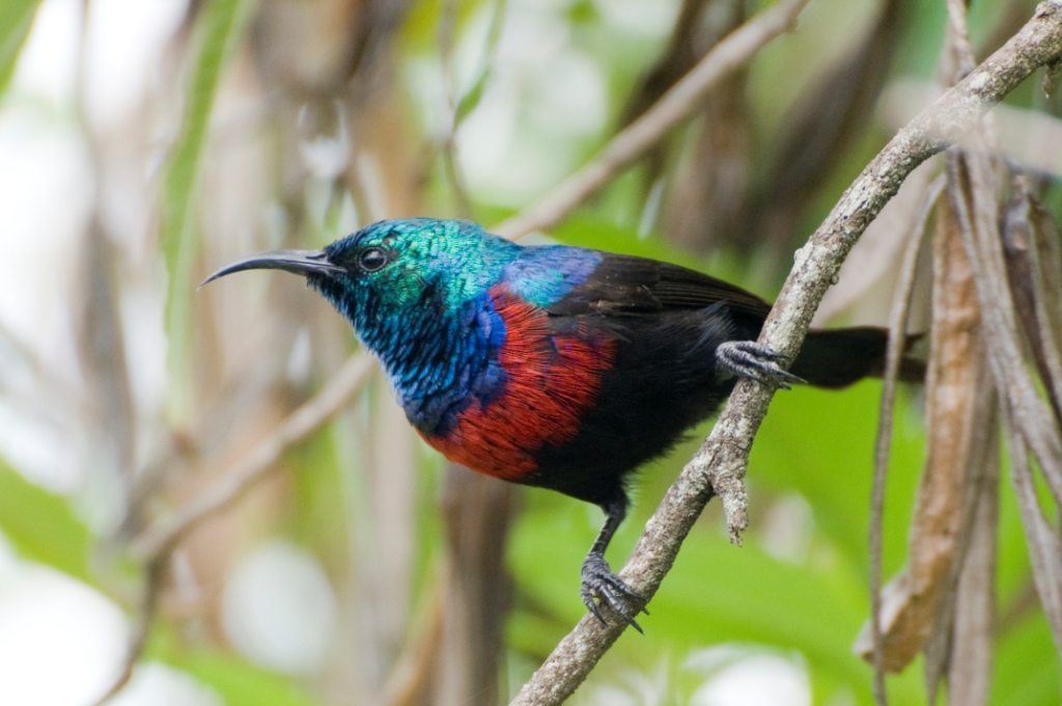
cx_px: 531
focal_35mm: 450
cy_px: 353
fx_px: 13258
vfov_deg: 3.0
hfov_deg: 4.6
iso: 250
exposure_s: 1/250
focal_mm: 300
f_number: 5.6
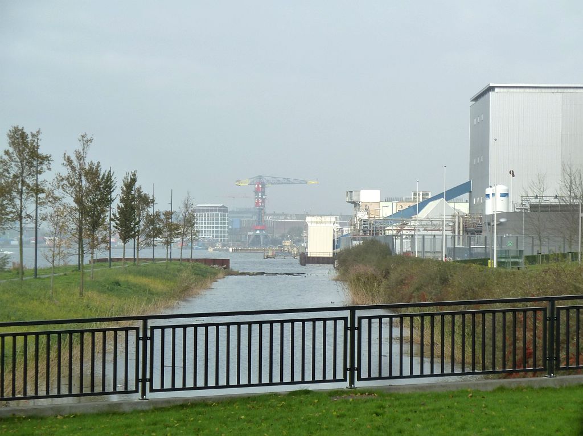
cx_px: 292
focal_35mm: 119
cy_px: 218
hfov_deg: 16.6
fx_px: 2002
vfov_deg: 12.4
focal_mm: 19.5
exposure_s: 1/320
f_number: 4.4
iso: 125
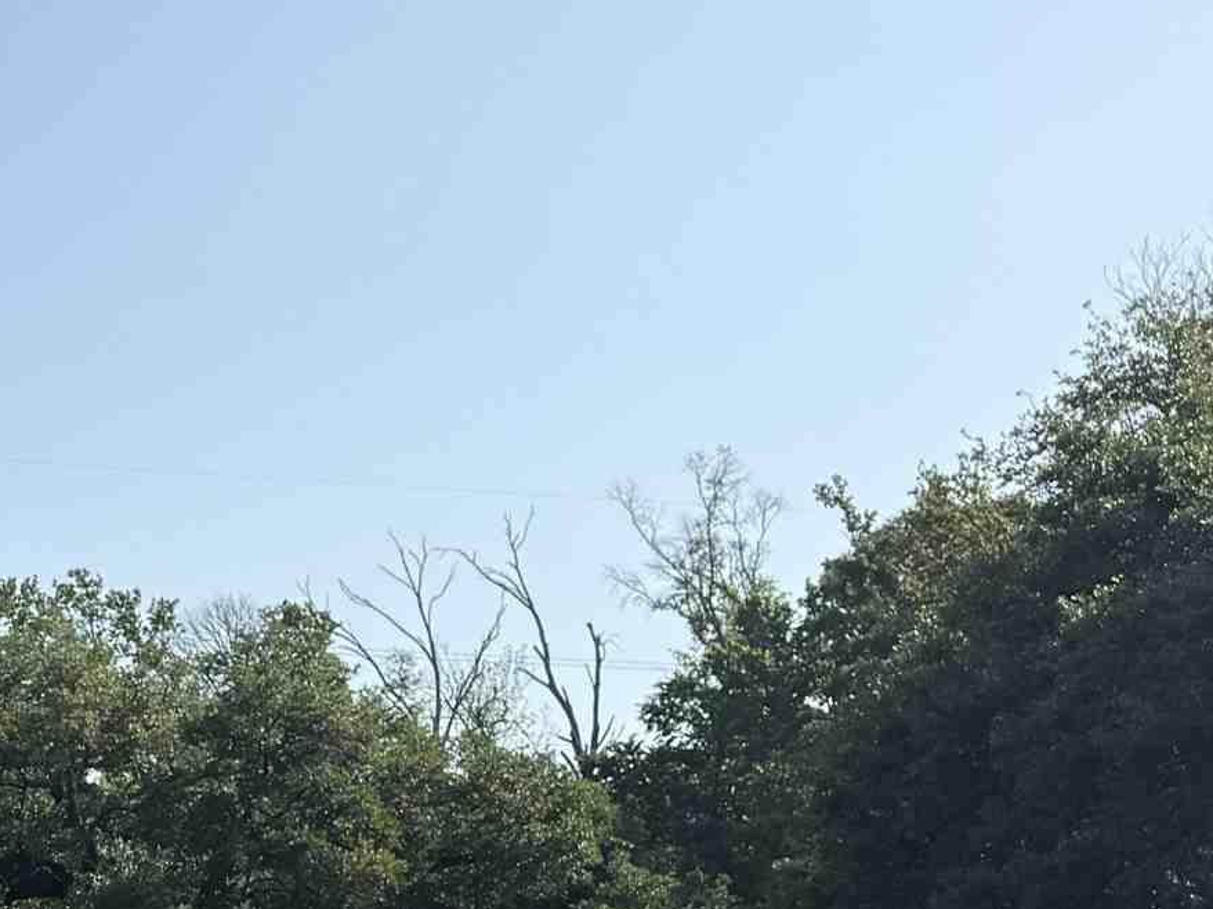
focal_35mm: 84
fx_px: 2943
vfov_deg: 16.3
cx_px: -290
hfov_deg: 21.4
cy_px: 1282
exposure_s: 1/5319
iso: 100
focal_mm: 6.76
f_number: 1.78
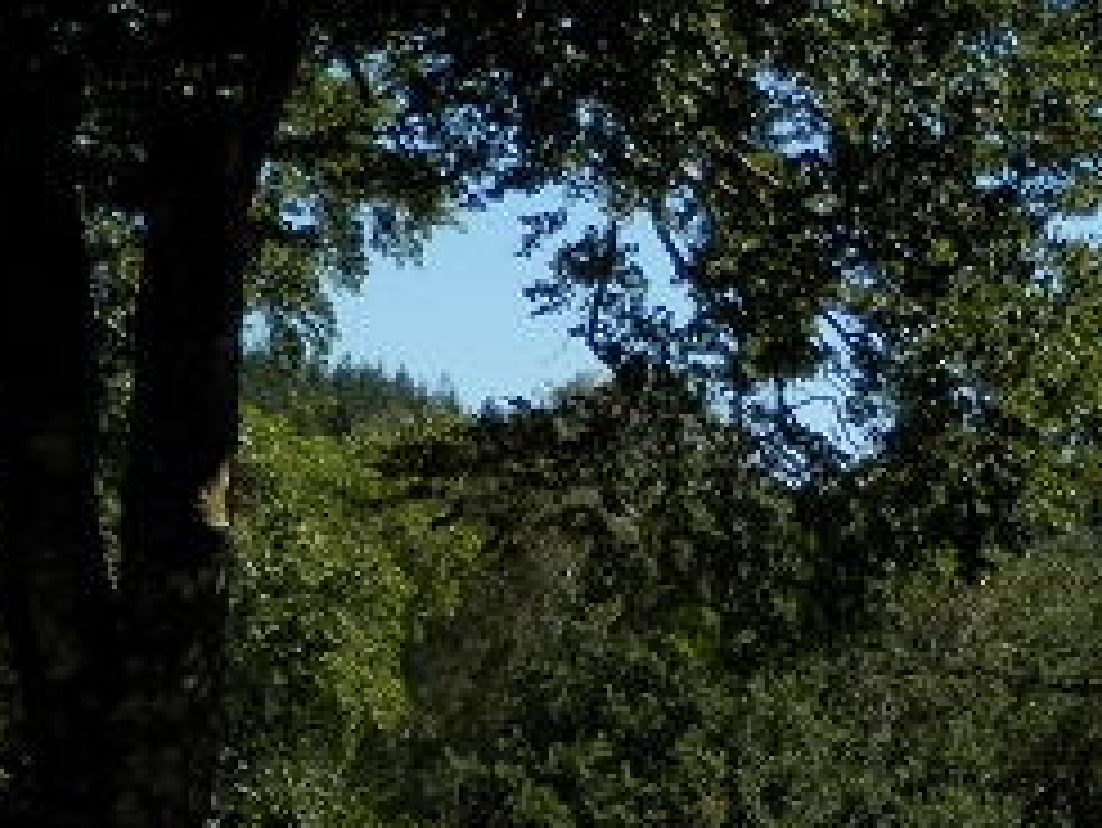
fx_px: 5606
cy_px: 864
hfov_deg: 11.0
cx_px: 1448
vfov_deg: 8.4
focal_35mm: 176
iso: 80
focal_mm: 9.8
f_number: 4.1
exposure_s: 1/640
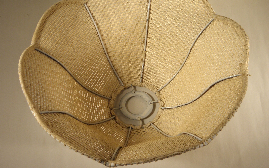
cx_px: 134
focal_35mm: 44
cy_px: 69
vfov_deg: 29.2
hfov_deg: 45.3
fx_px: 323
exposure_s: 1/60
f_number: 3.8
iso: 100
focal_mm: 7.5
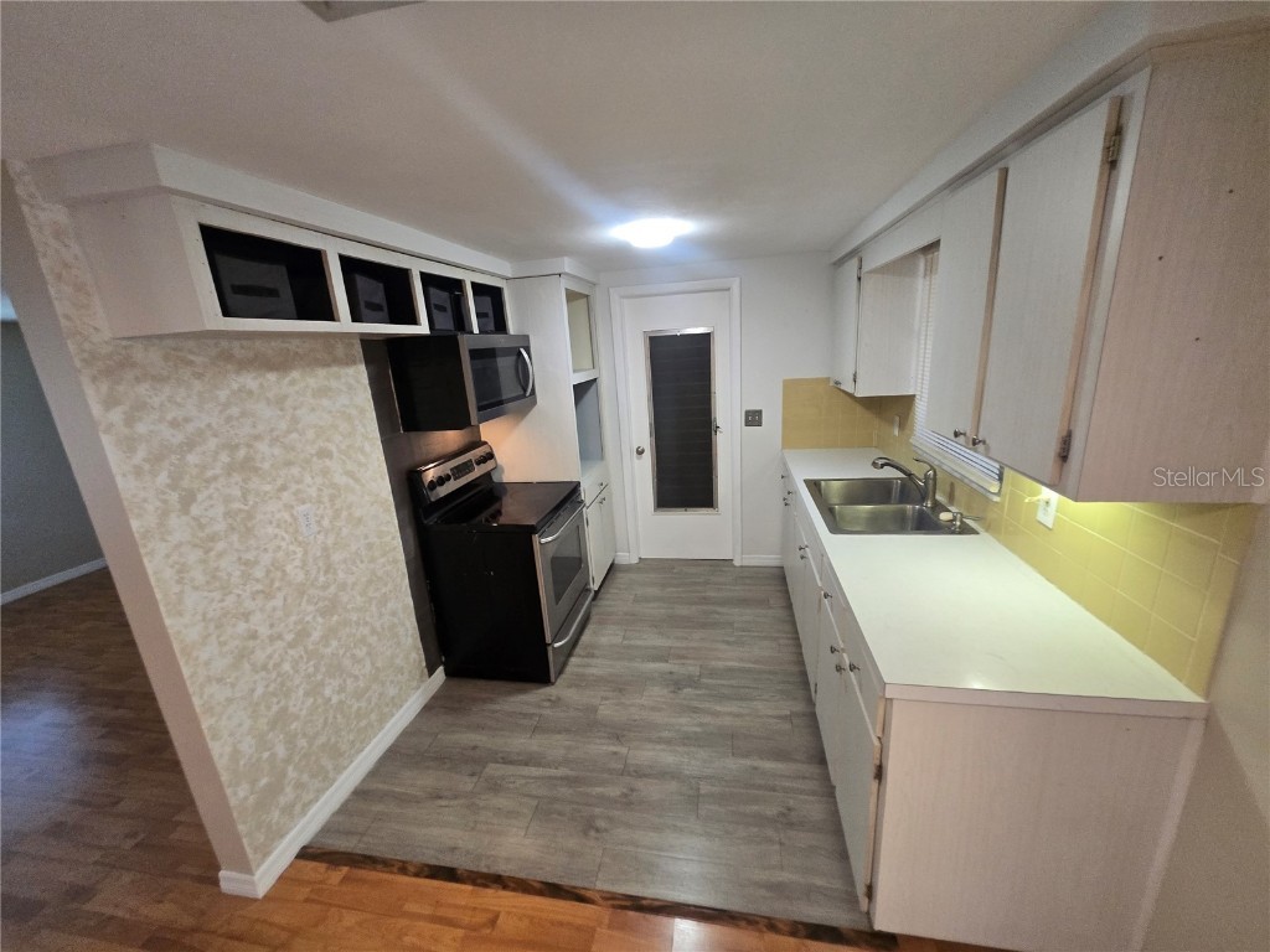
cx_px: 635
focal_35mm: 13
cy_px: 476
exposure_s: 1/60
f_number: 2.2
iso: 250
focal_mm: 1.7
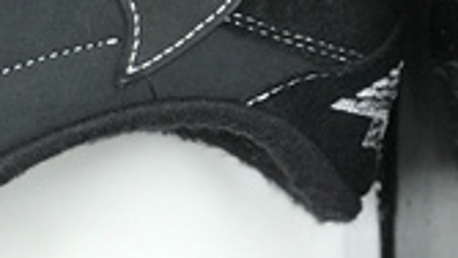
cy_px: 183
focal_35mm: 275
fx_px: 3340
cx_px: -277
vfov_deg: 4.4
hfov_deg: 7.7
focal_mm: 6.6
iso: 20
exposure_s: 1/100
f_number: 2.8
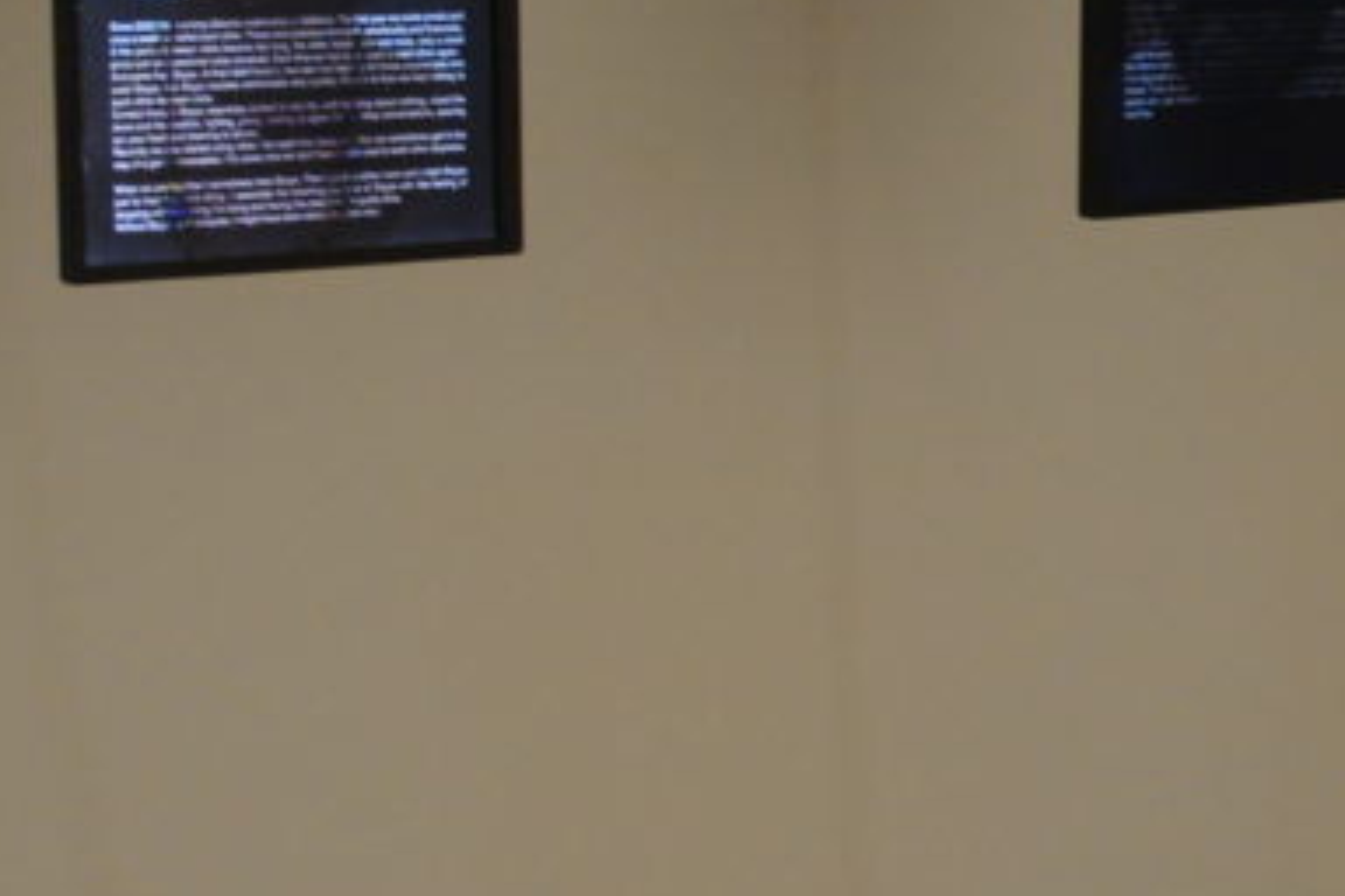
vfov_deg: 11.6
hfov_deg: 16.9
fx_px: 4408
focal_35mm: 118
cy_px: 206
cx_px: 1401
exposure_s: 1/30
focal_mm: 18
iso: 500
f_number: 3.5
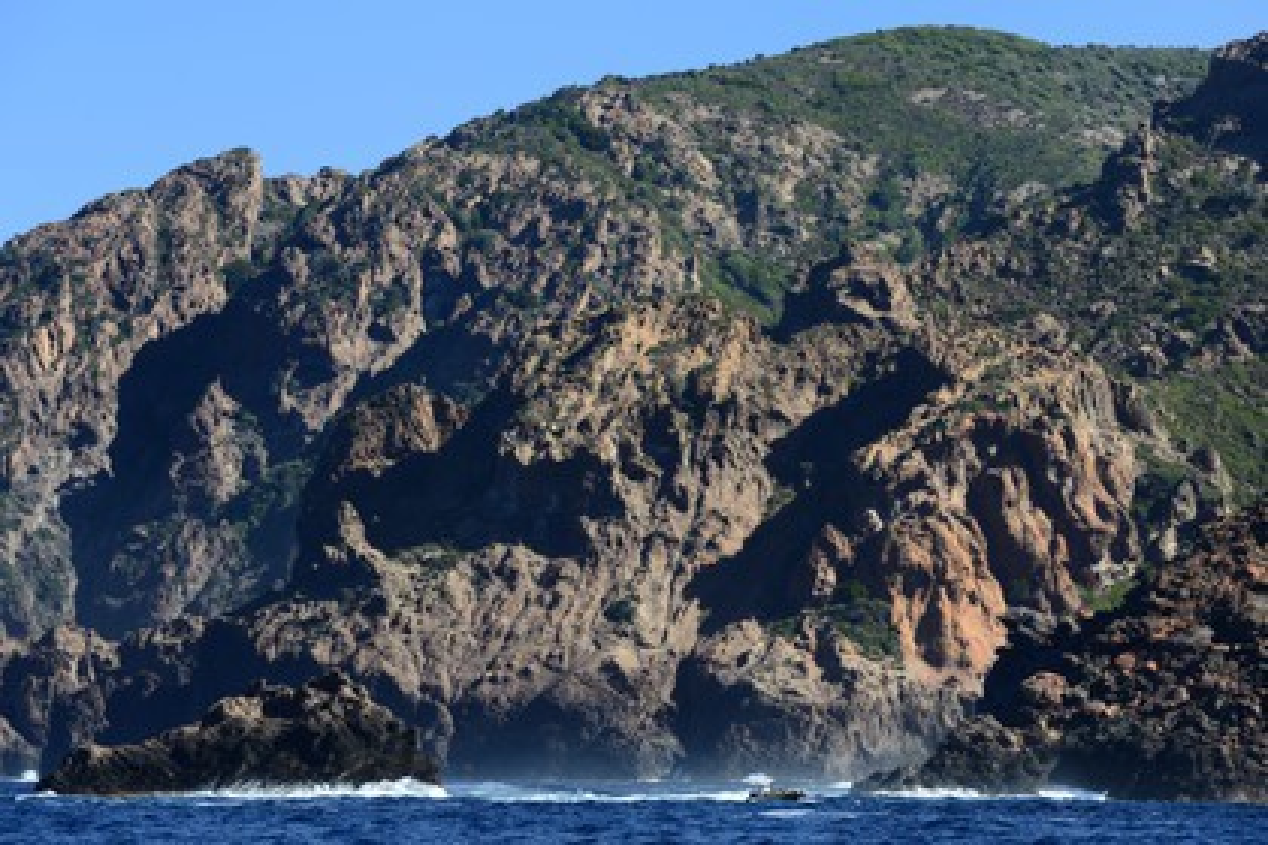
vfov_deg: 7.8
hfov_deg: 11.7
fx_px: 6163
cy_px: 422
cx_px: 634
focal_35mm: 175
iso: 400
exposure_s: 1/640
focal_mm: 175
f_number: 9
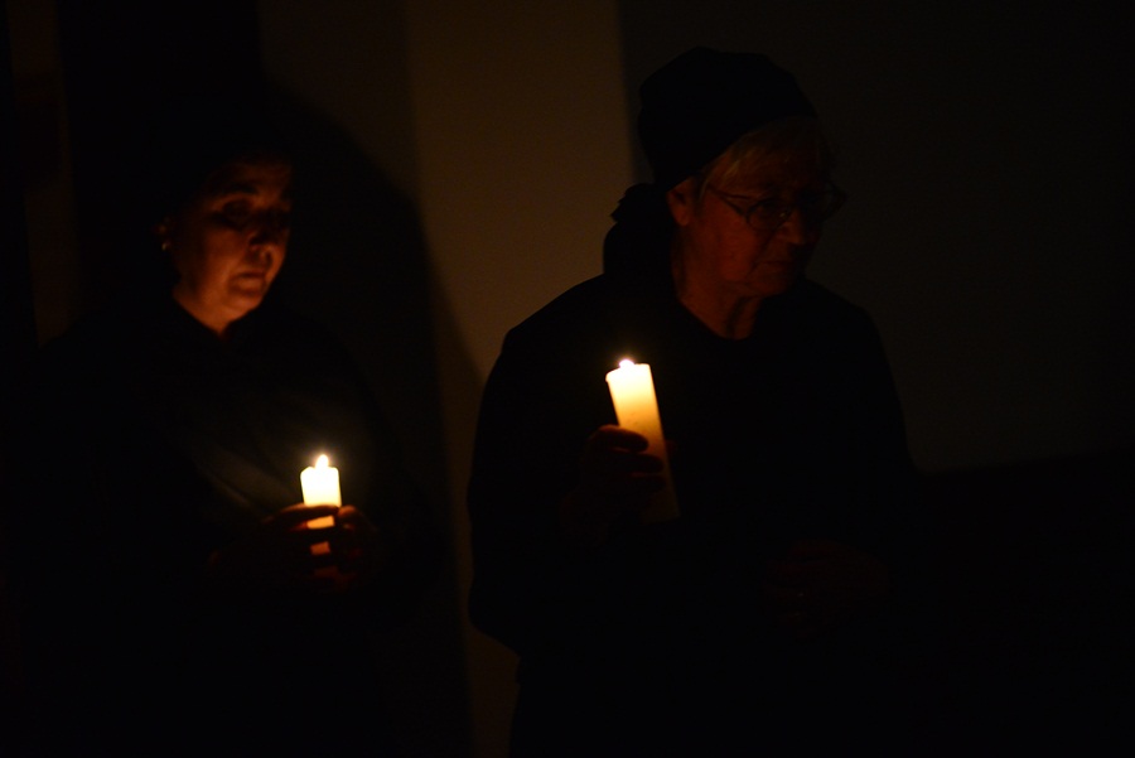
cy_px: 379
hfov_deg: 12.1
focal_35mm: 170
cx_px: 568
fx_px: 5362
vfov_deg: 8.1
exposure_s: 1/50
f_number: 2.8
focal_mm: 170
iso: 3200
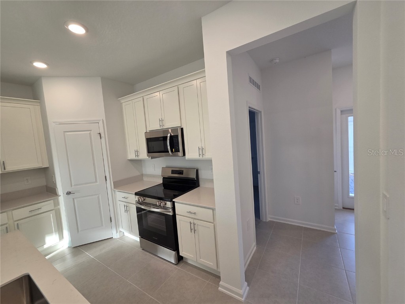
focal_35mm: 13
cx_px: 202
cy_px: 152
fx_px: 152
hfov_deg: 106.2
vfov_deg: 89.9
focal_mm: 2.2
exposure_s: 1/120
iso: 125
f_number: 2.2
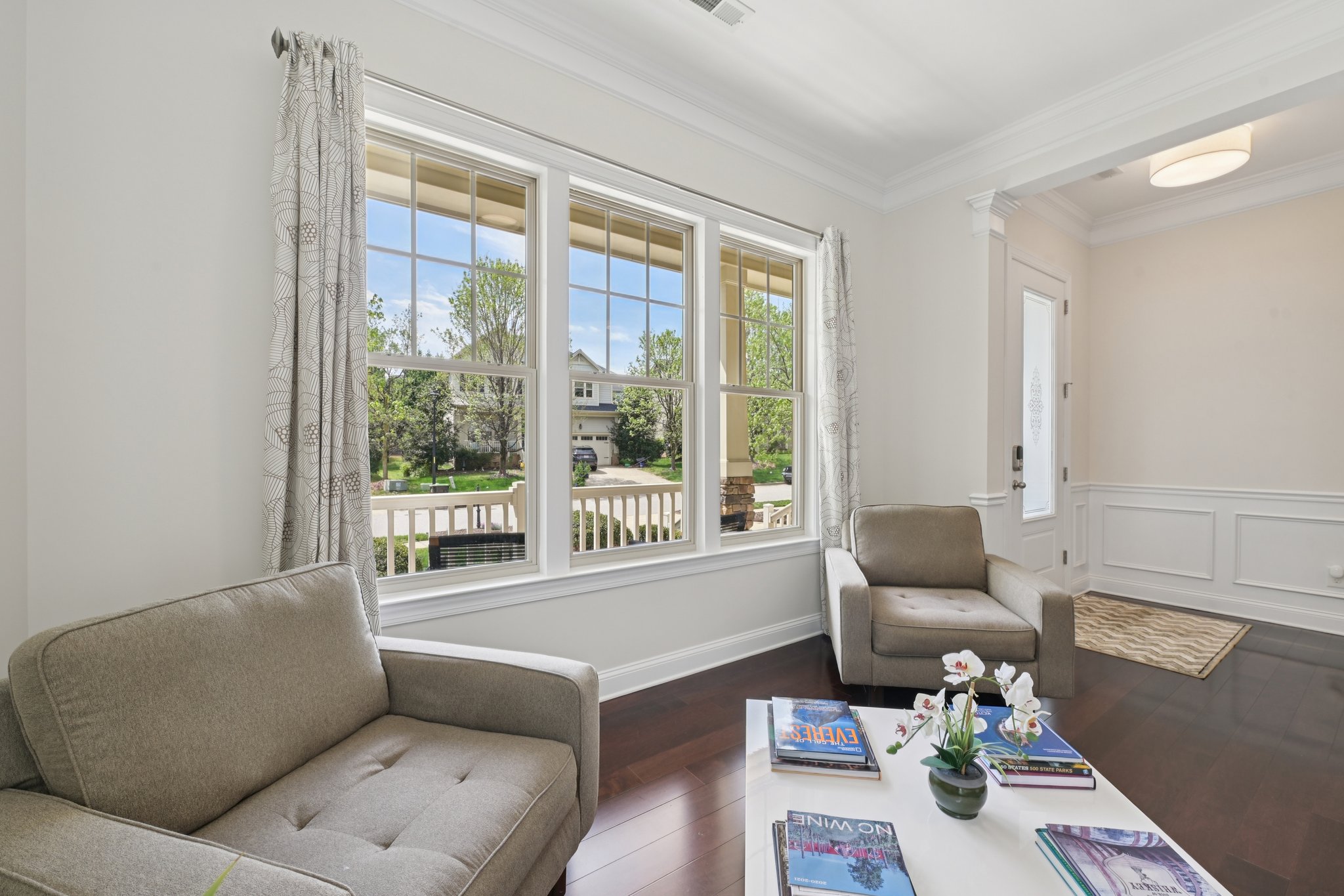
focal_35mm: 14
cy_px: 448
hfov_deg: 104.3
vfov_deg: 81.2
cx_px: 672
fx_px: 523
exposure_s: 1/80
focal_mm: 14
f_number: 9
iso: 200
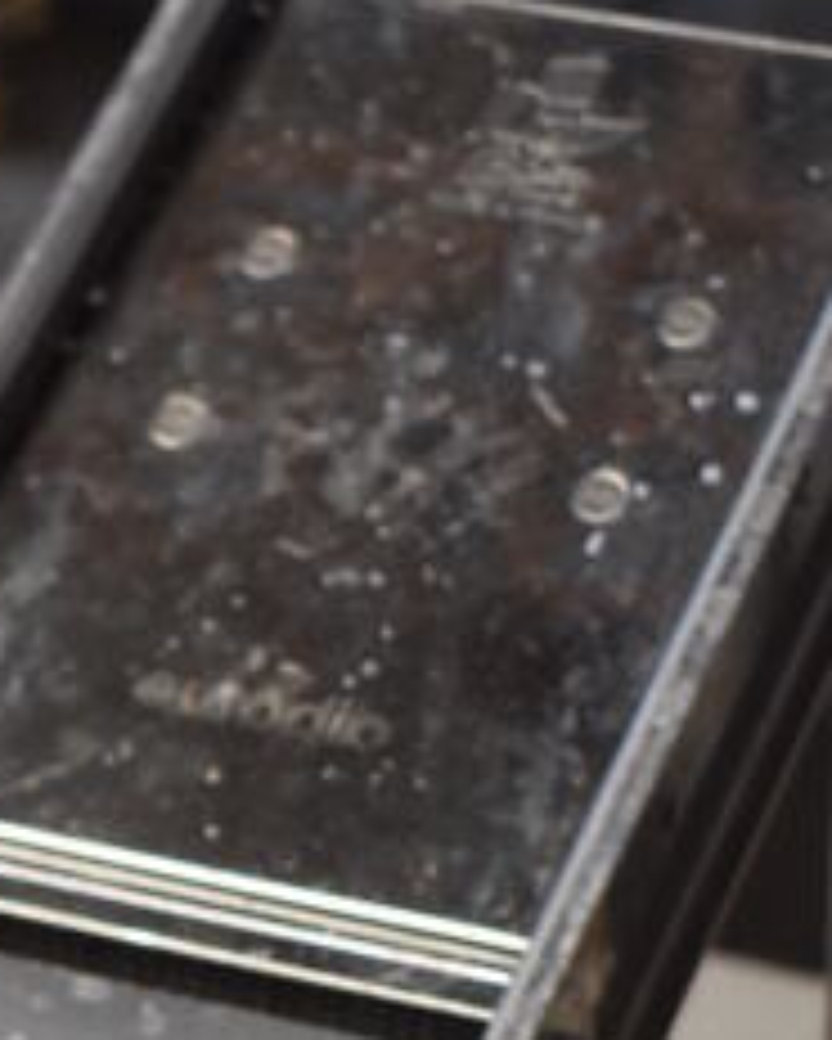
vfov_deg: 9.7
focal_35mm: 195
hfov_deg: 7.9
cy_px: 1465
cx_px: 9
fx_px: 5994
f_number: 4.5
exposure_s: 1/125
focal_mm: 35
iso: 1000
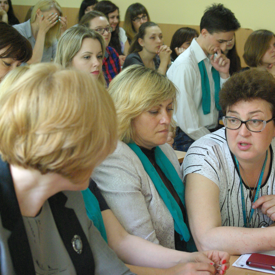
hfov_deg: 22.4
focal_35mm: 77
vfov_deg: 22.5
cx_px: 176
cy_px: 136
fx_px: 692
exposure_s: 1/60
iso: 1600
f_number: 4.5
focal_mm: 40
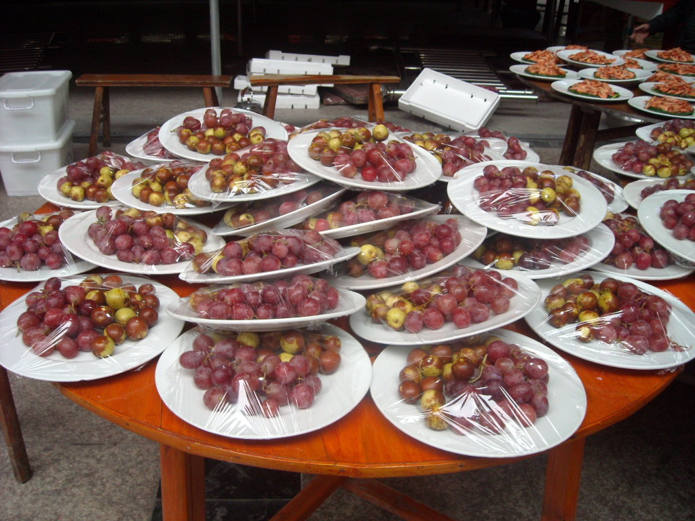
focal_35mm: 35
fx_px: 703
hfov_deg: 52.6
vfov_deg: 40.7
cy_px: 260
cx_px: 348
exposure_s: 1/60
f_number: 2.8
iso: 191
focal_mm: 5.7
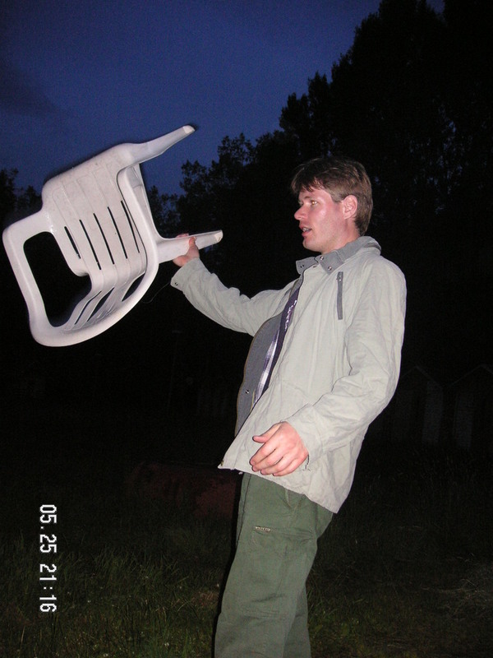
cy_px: 329
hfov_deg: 38.7
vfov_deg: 50.1
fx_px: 703
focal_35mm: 37
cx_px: 246
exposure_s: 1/45
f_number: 2.8
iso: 160
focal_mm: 6.1
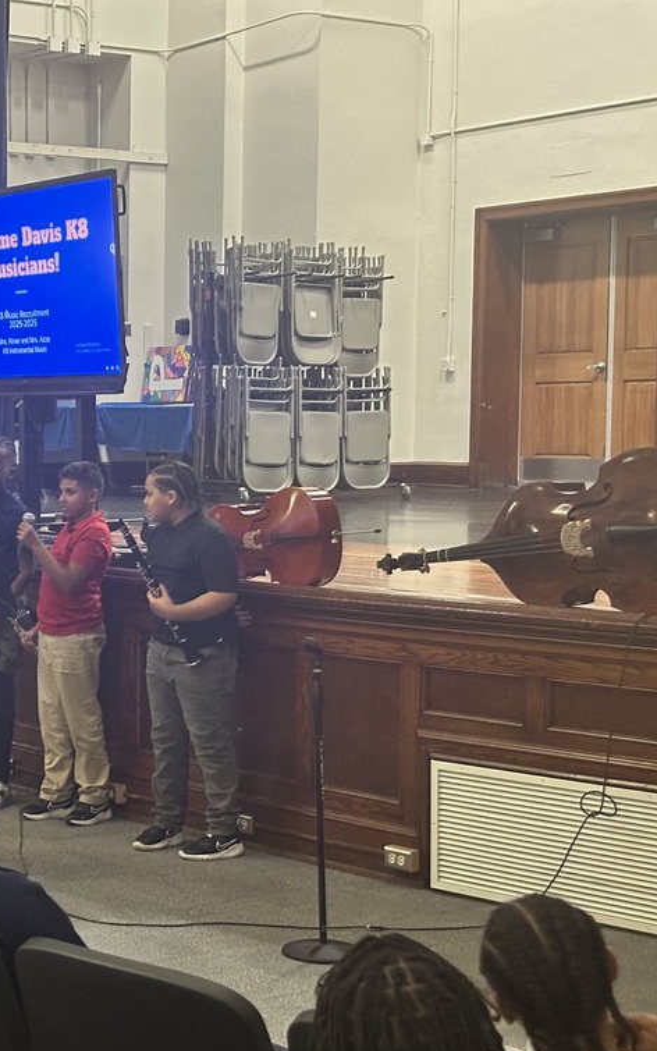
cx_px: -54
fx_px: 1976
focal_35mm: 69
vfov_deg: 29.8
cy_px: 532
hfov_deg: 18.2
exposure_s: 1/24
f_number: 1.78
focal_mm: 6.86
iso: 640
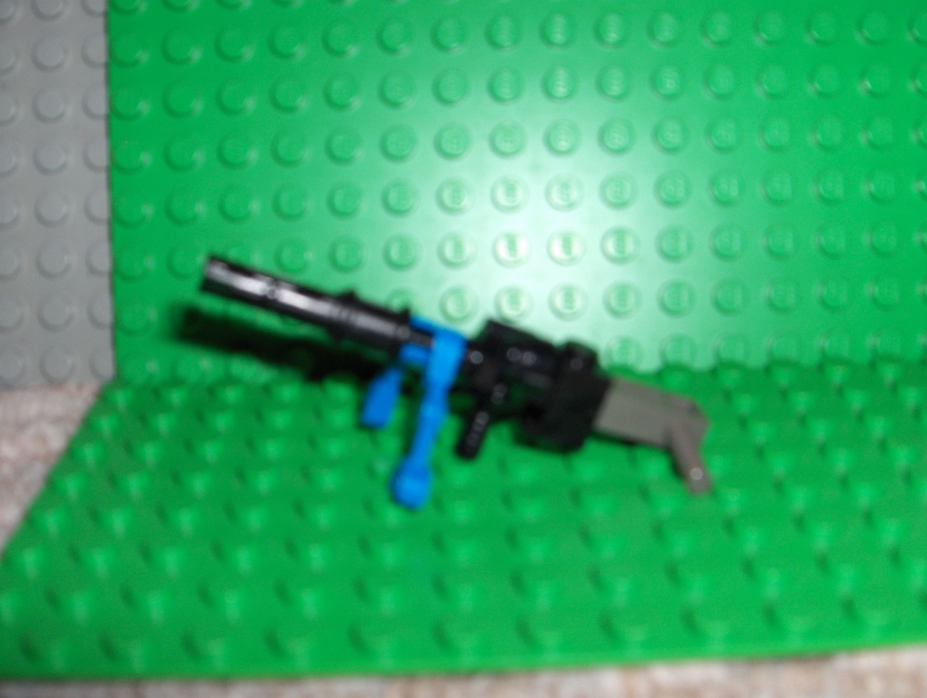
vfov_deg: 36.9
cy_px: 349
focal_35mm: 39
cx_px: 464
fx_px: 1046
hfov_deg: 47.8
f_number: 4.8
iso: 100
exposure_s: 1/60
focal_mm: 8
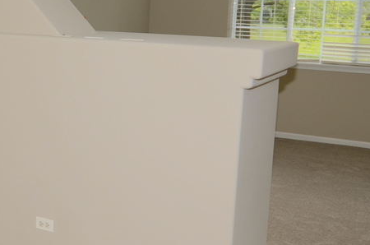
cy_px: 86
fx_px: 613
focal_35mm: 60
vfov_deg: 22.5
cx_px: 23
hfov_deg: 31.6
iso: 100
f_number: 4
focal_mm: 11
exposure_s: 1/60
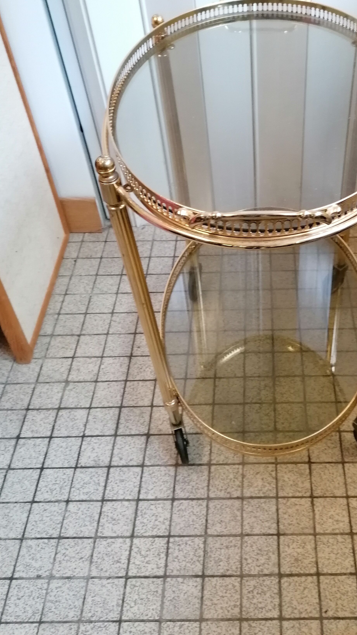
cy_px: 247
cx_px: 260
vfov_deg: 54.8
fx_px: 606
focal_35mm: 36
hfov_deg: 32.3
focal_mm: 4.75
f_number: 1.8
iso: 400
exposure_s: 1/33.3
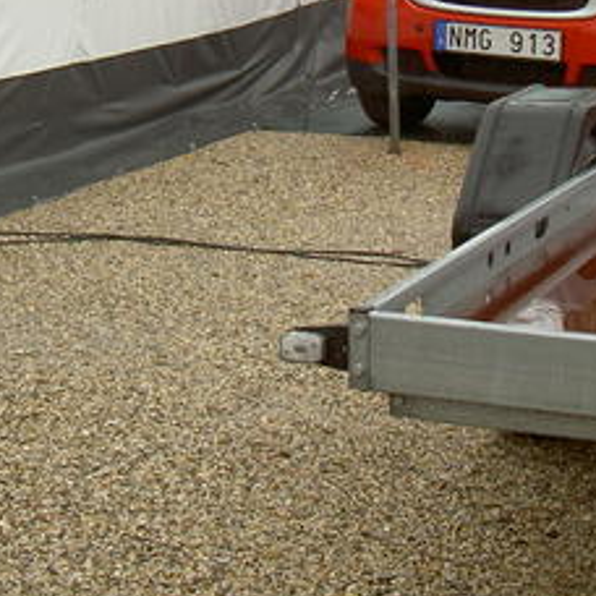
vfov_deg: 16.2
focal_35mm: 106
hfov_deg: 16.4
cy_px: 67
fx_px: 2065
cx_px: 272
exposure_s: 1/200
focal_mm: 8
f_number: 2.8
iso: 50
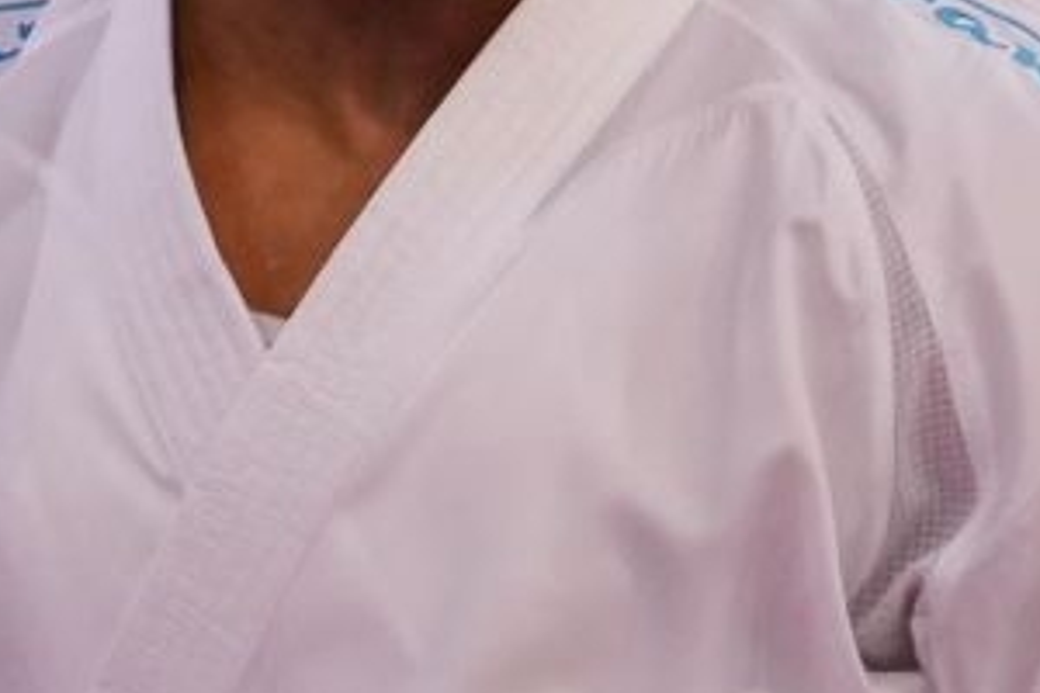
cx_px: 402
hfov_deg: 1.1
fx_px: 52054
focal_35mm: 1802
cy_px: 742
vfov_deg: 0.8
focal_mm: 200
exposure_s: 1/1000
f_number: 2.8
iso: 1250
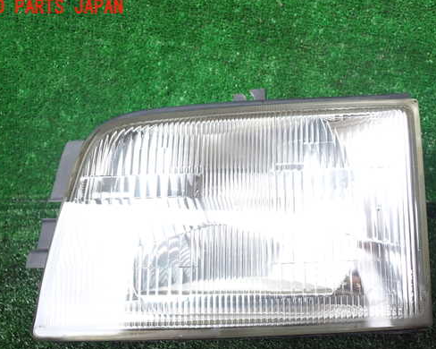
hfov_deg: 50.3
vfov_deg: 41.0
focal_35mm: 36
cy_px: 198
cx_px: 229
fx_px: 464
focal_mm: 5.4
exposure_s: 1/60
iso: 160
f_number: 2.3
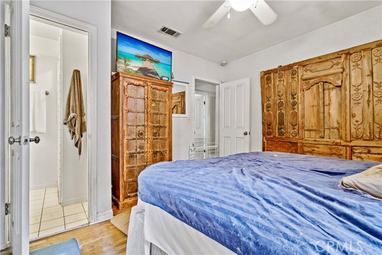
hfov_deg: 96.7
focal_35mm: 16
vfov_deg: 73.8
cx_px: 191
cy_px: 128
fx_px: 170
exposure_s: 1/6
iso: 12800
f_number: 6.3
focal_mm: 16
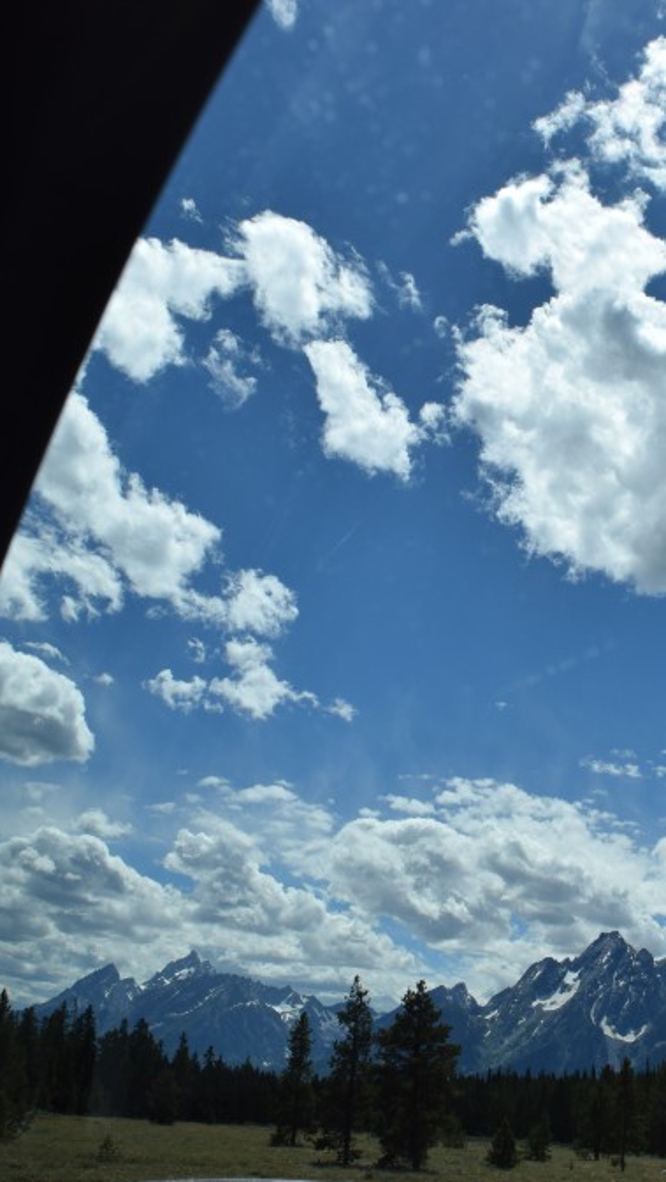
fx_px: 1349
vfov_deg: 47.3
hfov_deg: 26.8
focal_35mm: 43
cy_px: 587
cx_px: 596
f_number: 11
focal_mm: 18
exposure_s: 1/500
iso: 200
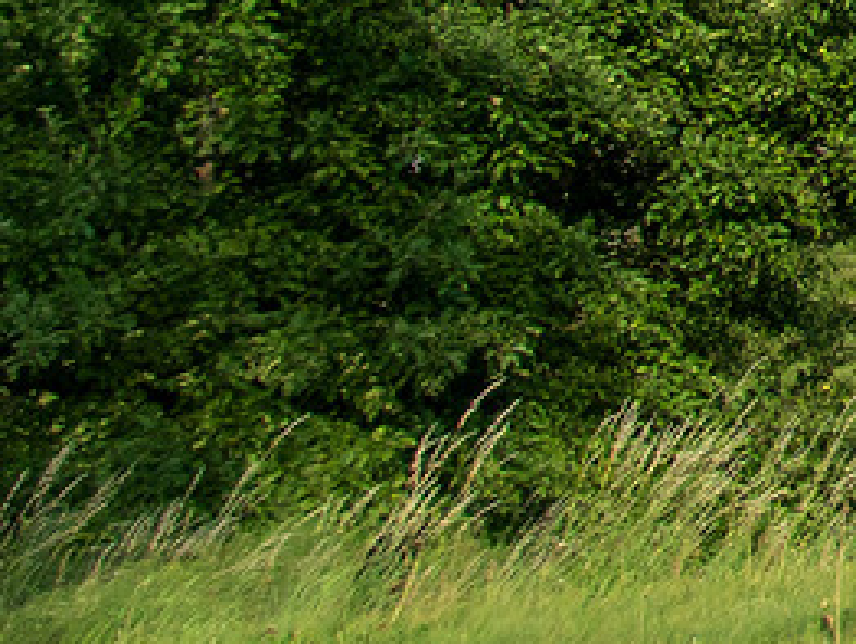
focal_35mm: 99
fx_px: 2450
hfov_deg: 13.4
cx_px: 2156
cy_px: -621
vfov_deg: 13.1
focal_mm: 10
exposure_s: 1/1250
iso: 100
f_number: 3.5
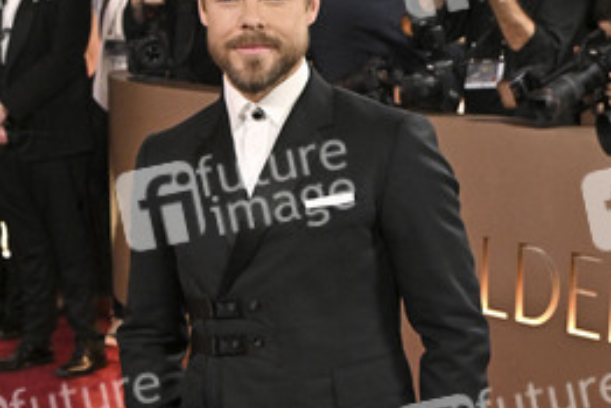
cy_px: 312
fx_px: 1630
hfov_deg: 21.2
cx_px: 303
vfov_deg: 14.2
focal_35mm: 96
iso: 2500
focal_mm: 42
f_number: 5.6
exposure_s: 1/320
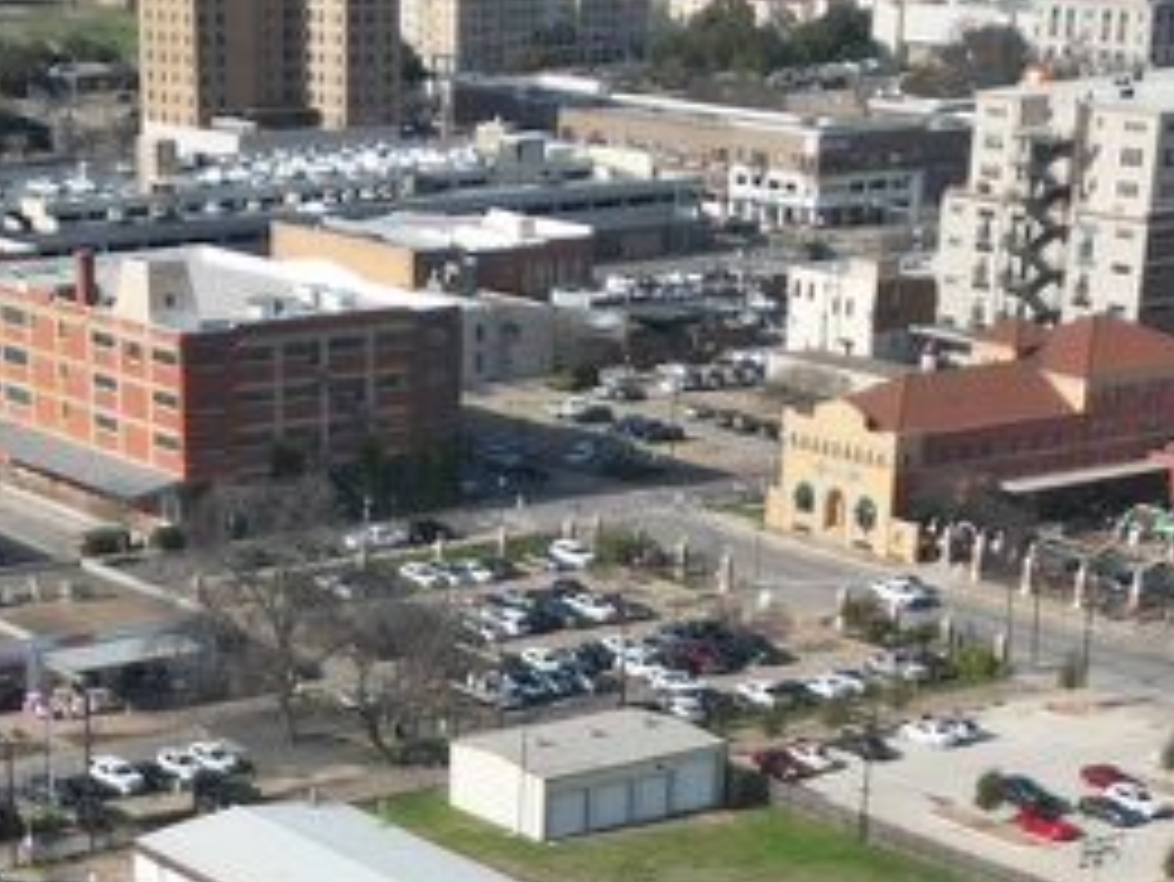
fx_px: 3189
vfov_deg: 14.1
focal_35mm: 94
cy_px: 1544
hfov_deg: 20.7
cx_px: 333
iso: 120
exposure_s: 1/60
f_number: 1.7
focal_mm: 6.72
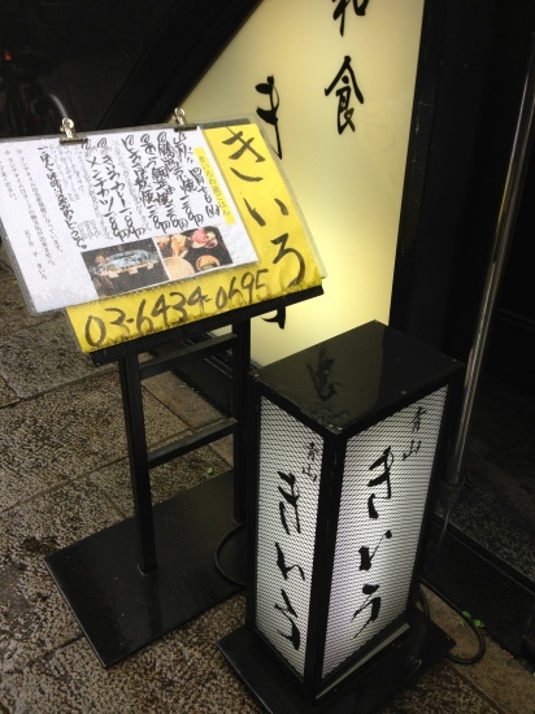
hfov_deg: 42.9
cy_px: 357
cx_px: 268
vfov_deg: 55.4
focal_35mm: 33
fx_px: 681
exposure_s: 1/120
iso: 80
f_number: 2.4
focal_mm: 4.13
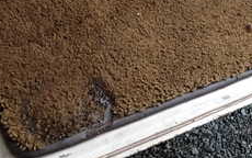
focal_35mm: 69
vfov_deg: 18.6
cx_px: 241
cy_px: 21
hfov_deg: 28.3
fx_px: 474
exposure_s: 1/30
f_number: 2
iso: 250
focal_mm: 4.5
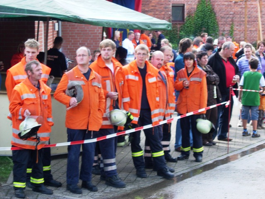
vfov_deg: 13.1
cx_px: 132
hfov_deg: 17.4
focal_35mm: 113
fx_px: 865
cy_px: 100
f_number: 4.9
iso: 64
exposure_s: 1/60.4
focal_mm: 23.4
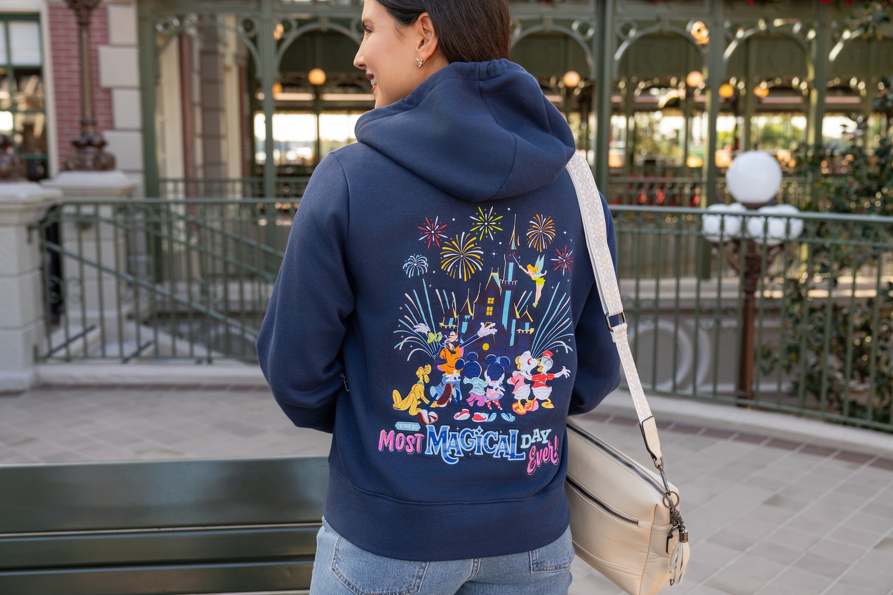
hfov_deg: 50.7
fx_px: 943
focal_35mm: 38
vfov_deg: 35.1
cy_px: 298
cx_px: 446
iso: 160
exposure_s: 1/200
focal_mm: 38
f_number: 4
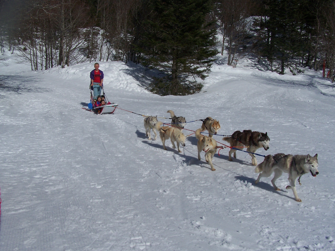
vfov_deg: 37.7
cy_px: 126
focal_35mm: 38
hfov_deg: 49.0
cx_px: 168
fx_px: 368
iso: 80
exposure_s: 1/1600
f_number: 5.6
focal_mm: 6.3
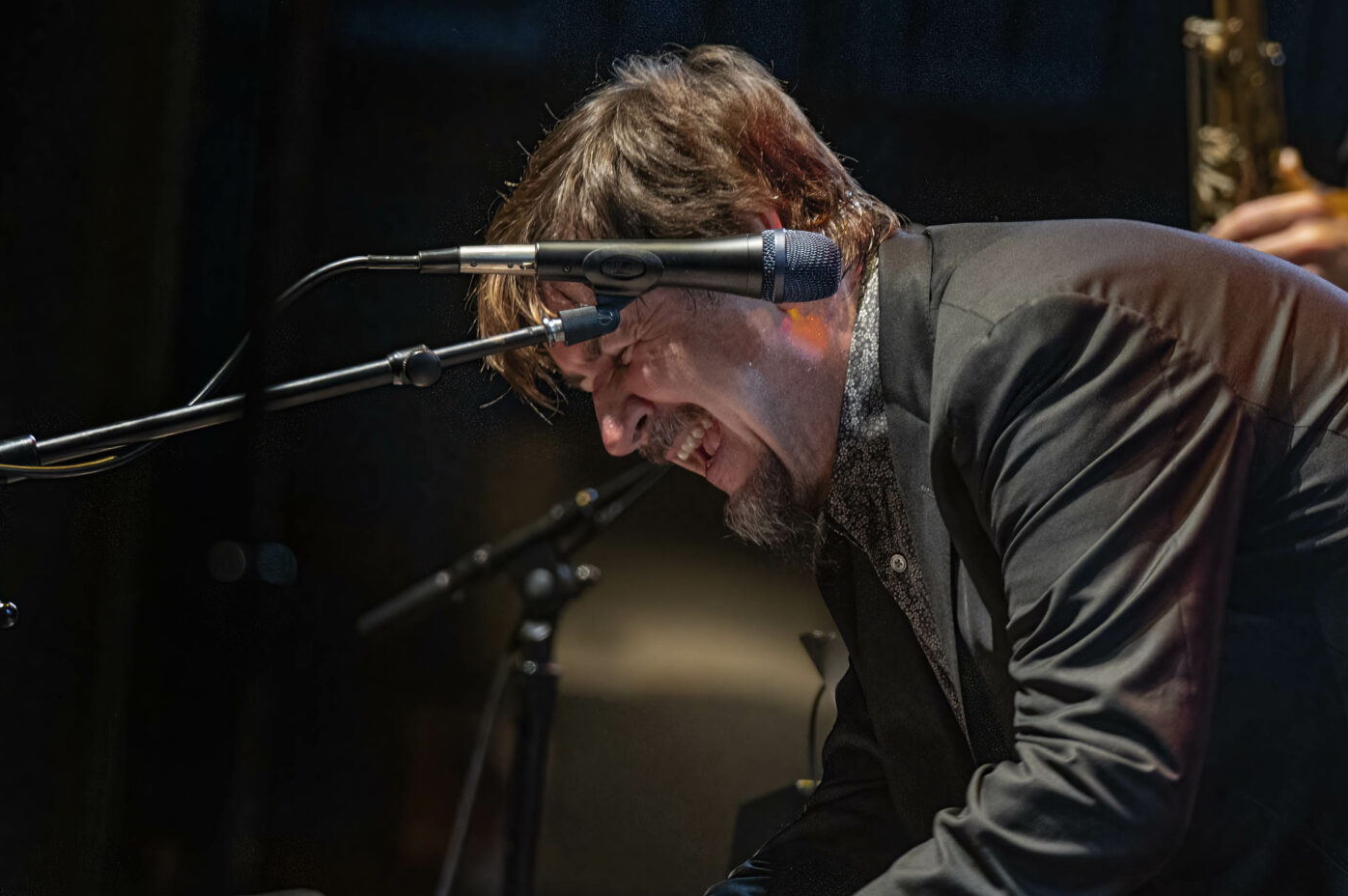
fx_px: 26074
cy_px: 465
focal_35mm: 697
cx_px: 986
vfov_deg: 2.0
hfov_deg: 3.0
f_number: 6
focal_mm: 380
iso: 4000
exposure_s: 1/320
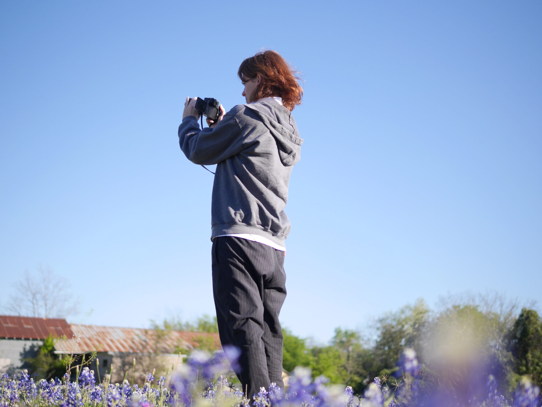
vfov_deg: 29.1
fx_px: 783
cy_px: 204
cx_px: 271
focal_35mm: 50
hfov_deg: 38.2
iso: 200
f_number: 1.4
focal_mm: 25
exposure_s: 1/4000
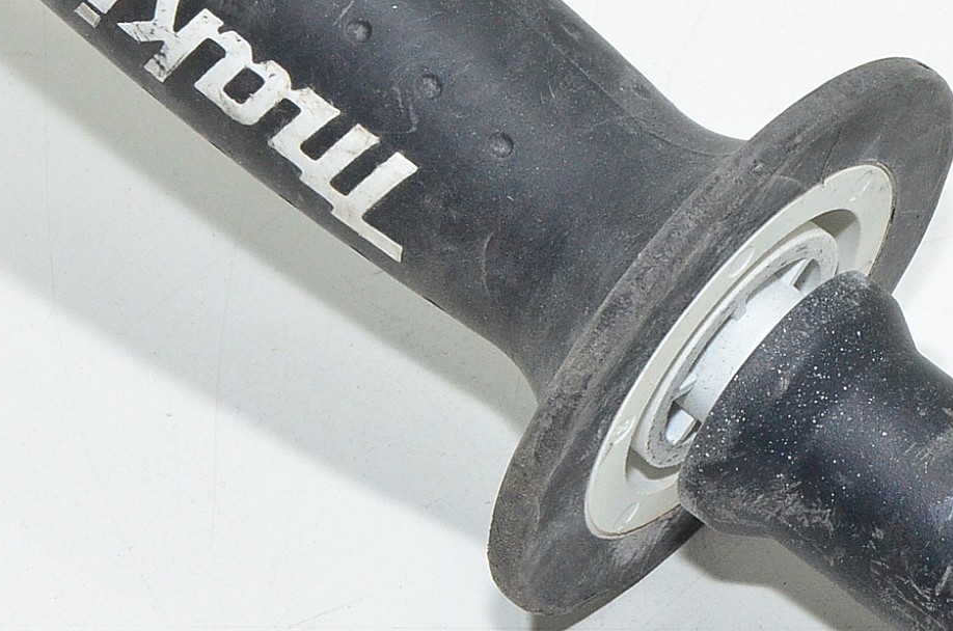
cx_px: 739
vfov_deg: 4.0
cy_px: 307
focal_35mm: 342
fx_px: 9044
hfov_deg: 6.0
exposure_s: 1/50
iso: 1600
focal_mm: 85
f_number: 16
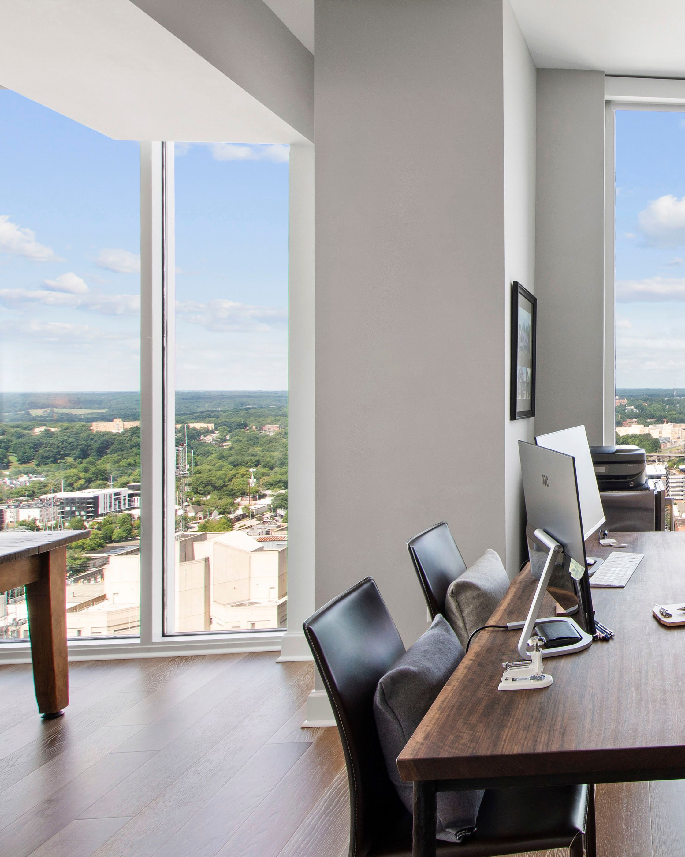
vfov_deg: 62.1
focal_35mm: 28
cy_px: 385
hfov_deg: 42.4
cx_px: 724
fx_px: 710
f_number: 8
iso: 100
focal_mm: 10
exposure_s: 1/5
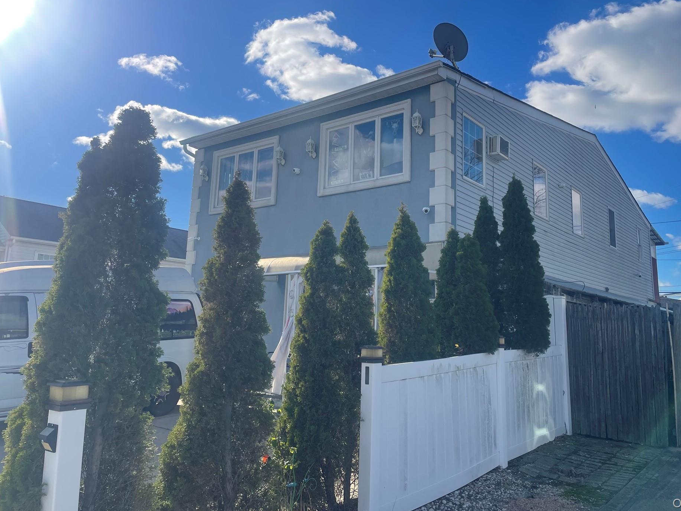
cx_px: 368
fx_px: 571
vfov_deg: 48.1
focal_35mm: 29
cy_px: 227
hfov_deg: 61.6
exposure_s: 1/4292
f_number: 1.6
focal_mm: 4.2
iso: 32
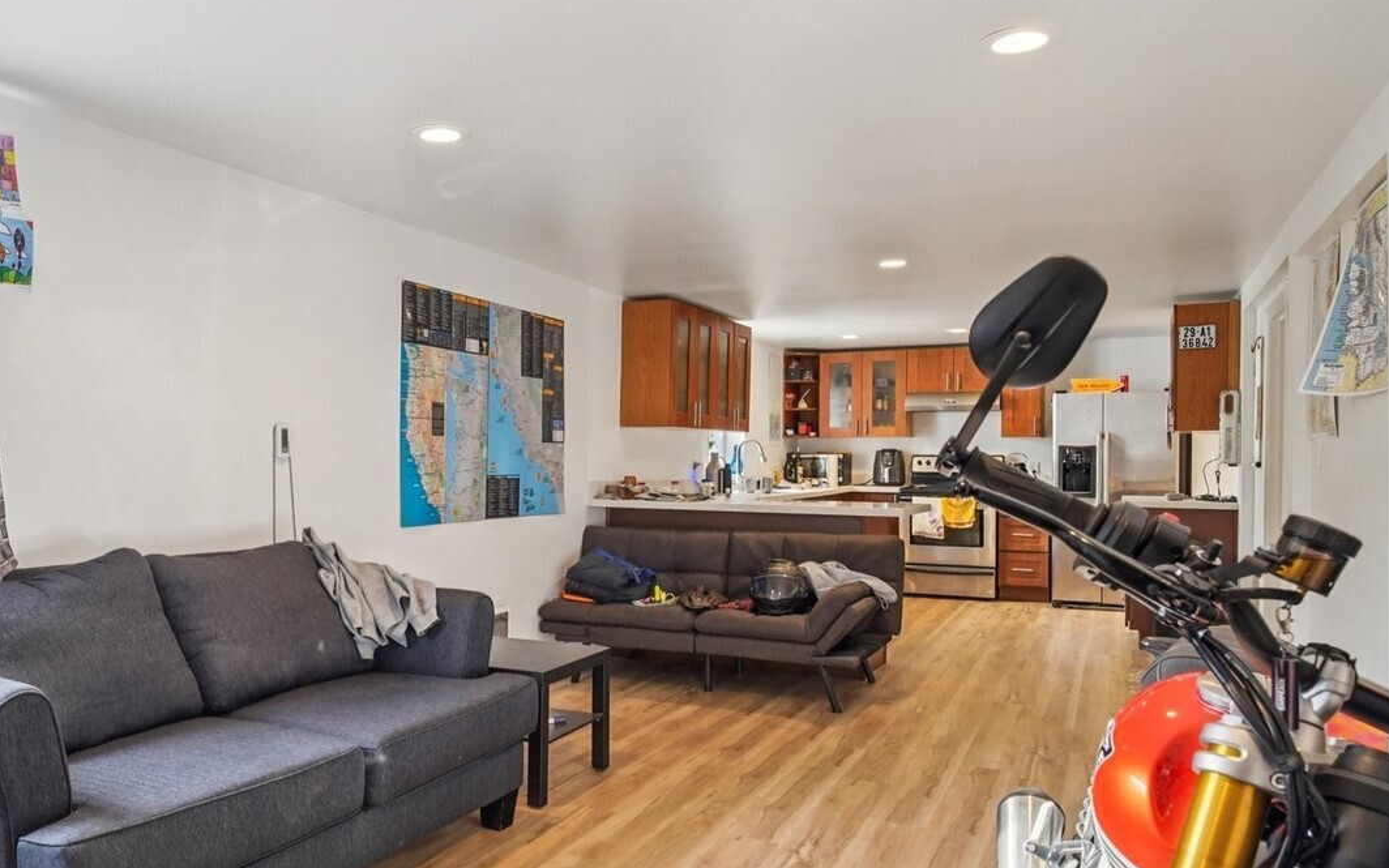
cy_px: 490
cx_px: 499
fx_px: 984
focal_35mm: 26
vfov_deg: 47.5
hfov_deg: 69.0
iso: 1600
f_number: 8
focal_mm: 16
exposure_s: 1/30
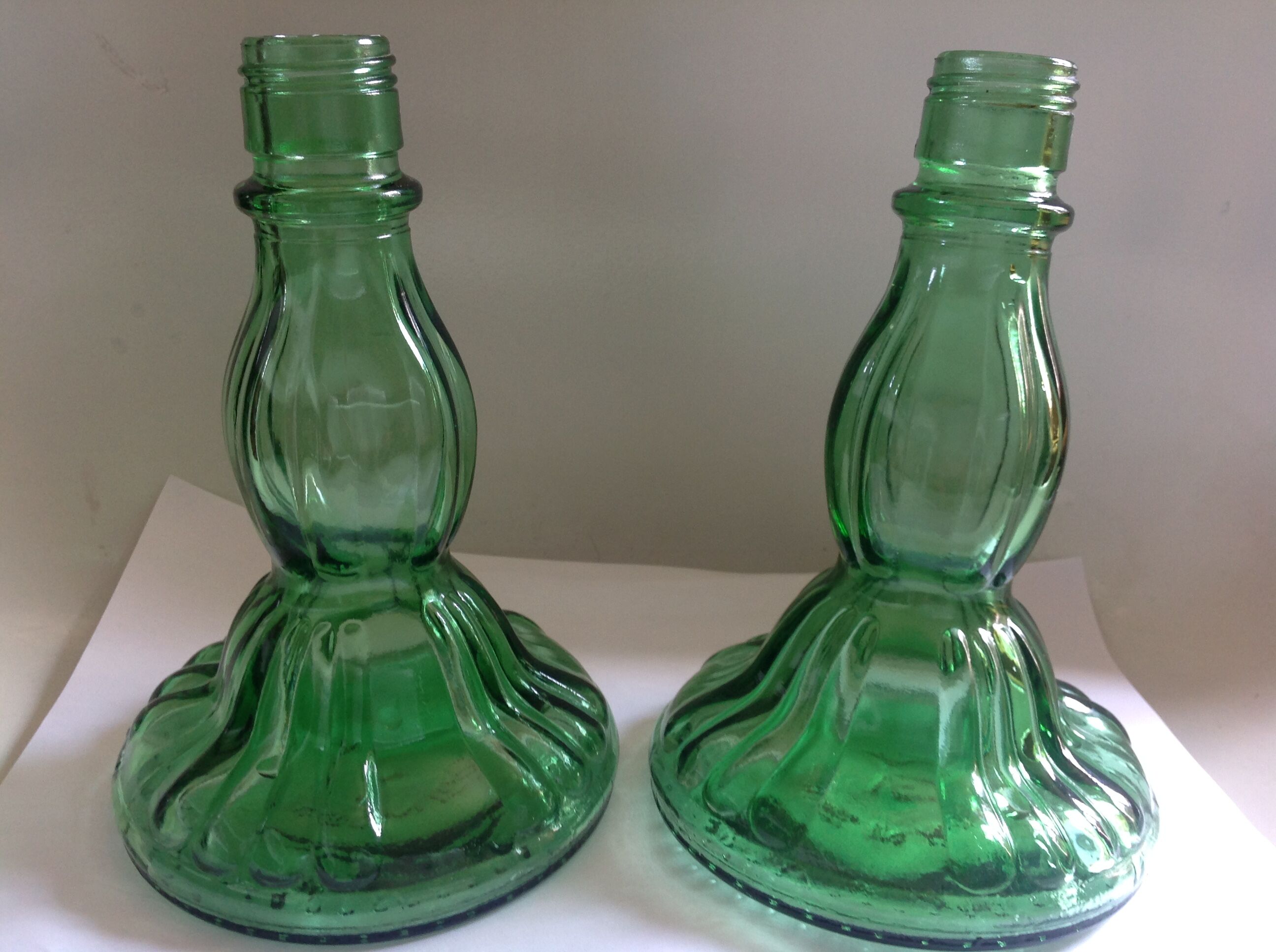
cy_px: 476
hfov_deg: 52.7
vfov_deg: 40.6
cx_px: 638
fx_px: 1288
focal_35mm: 35
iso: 64
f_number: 2.4
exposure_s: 1/15
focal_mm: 4.28
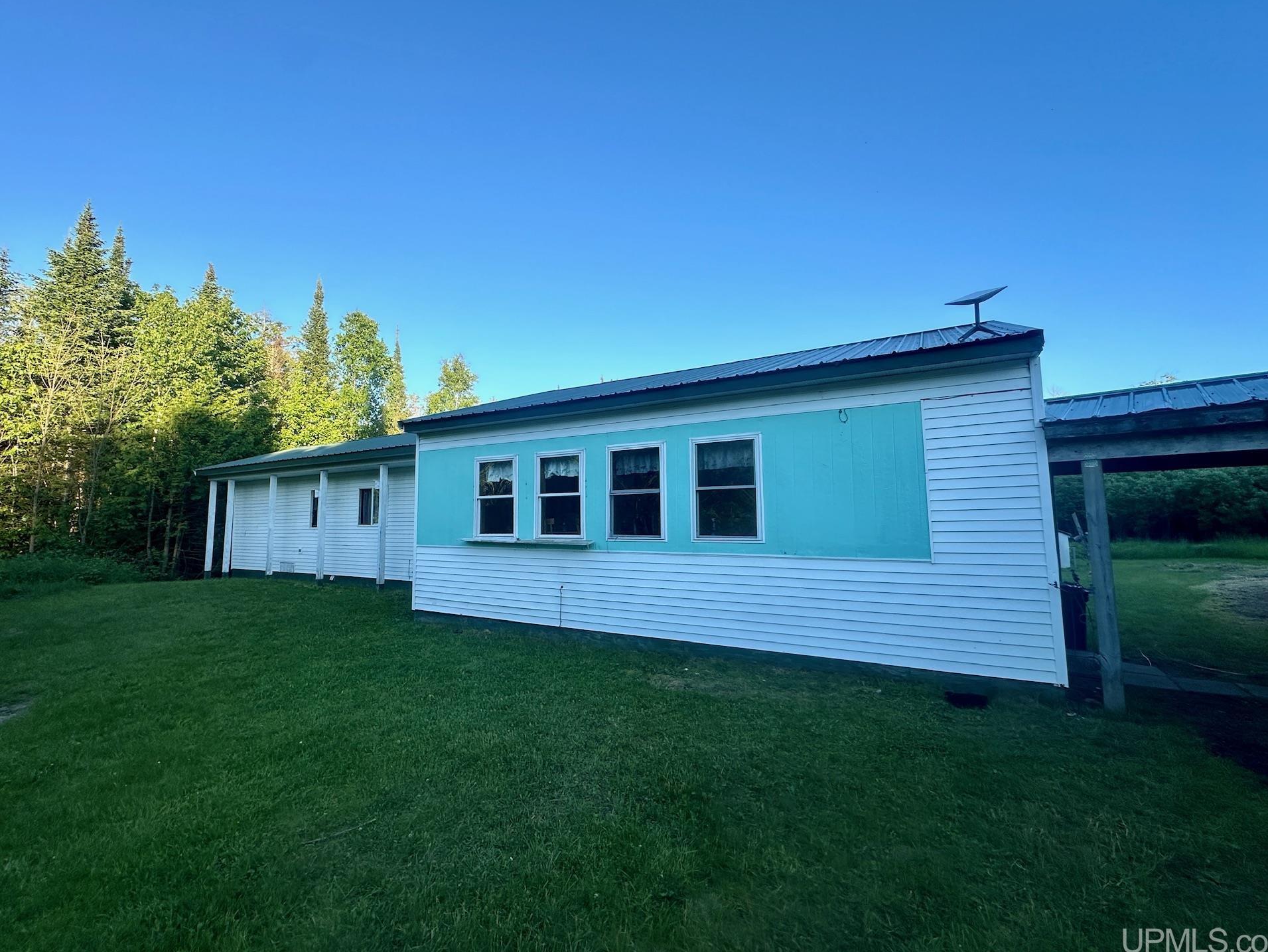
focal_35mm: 15
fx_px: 550
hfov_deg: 98.2
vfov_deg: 81.7
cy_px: 464
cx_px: 626
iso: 40
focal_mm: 2.22
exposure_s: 1/569
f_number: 2.2
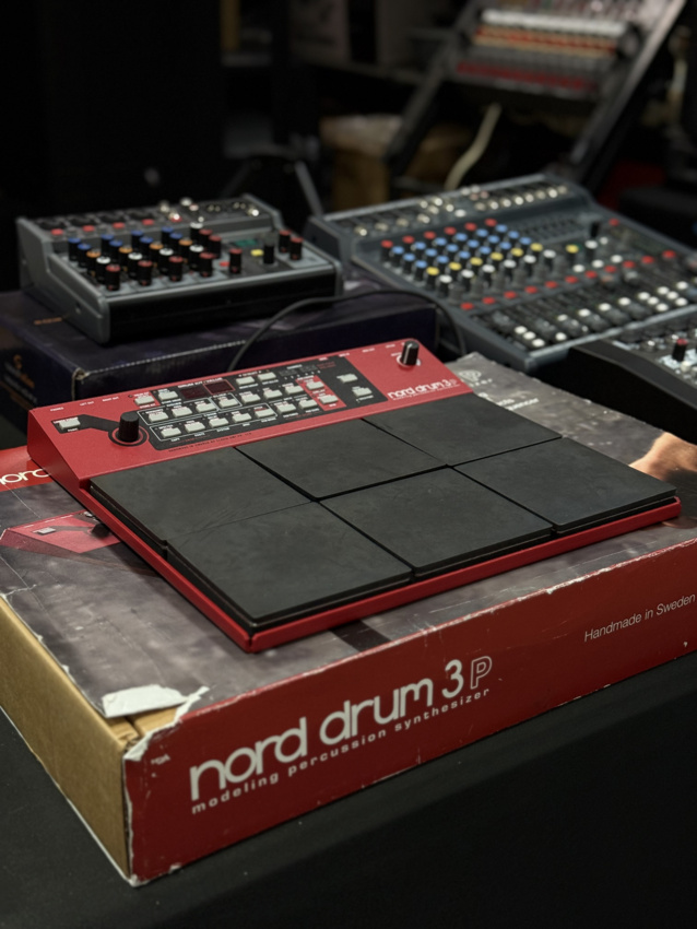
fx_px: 1288
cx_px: 348
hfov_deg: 30.3
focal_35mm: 48
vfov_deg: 39.6
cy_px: 464
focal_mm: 6.76
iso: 125
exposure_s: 1/50
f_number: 1.78
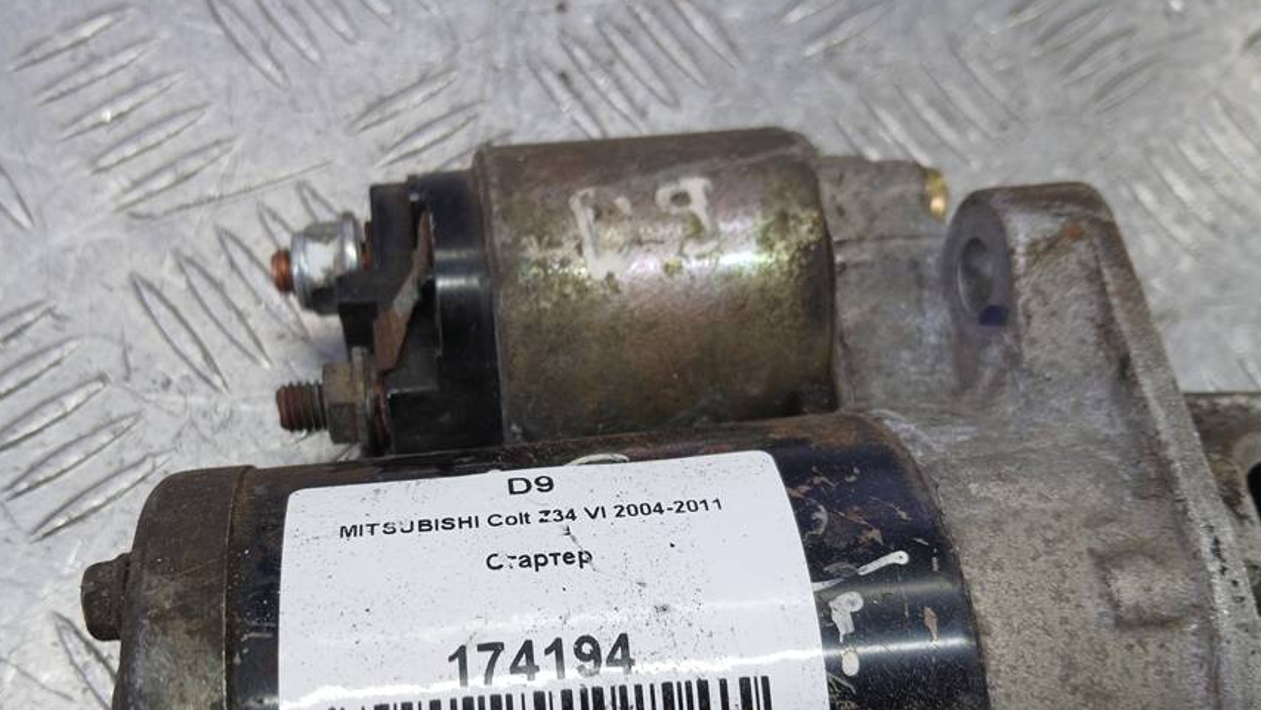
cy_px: 488
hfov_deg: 57.9
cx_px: 562
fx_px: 1137
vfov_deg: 34.3
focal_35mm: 34
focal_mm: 3.98
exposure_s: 1/50
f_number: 1.8
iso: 50
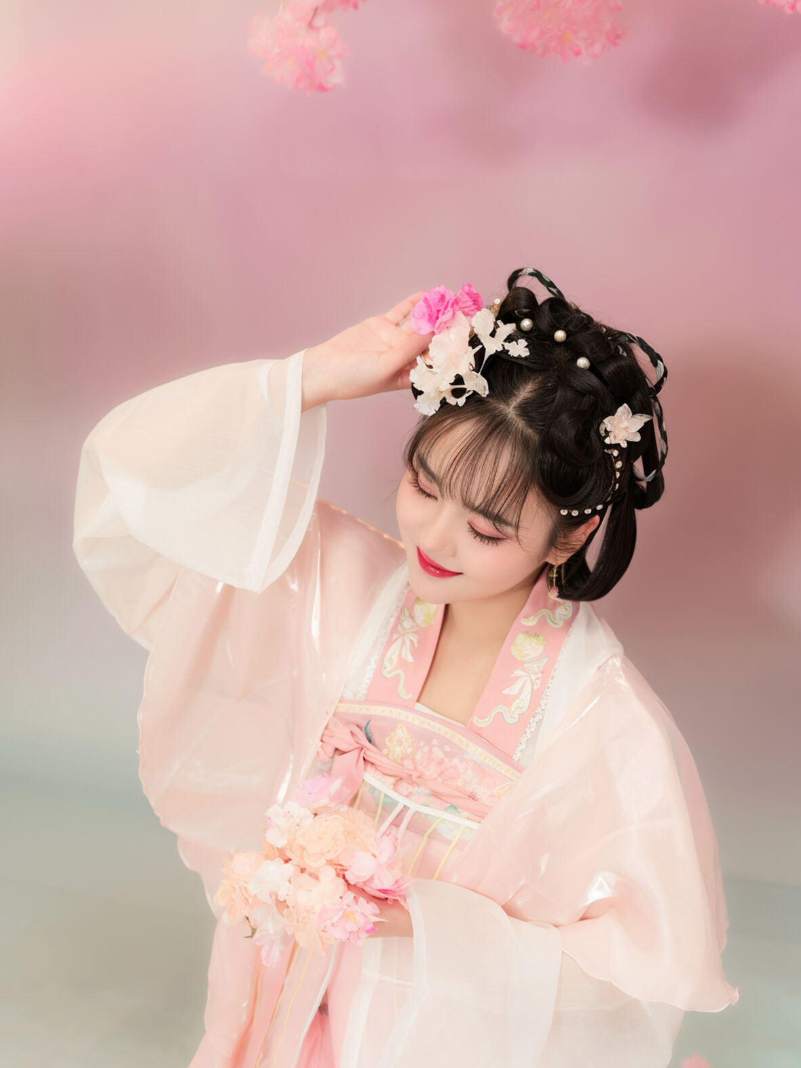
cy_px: 602
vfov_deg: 34.9
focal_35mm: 55
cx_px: 396
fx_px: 1697
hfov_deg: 26.6
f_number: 2.2
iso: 100
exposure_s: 1/100
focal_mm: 50
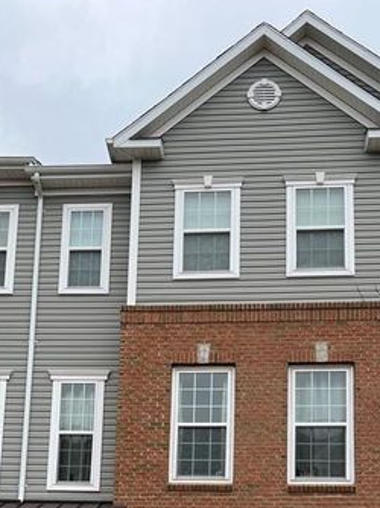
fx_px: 762
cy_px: 492
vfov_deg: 34.0
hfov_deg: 28.0
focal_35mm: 52
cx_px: 179
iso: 50
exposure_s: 1/1058
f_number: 1.5
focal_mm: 5.7
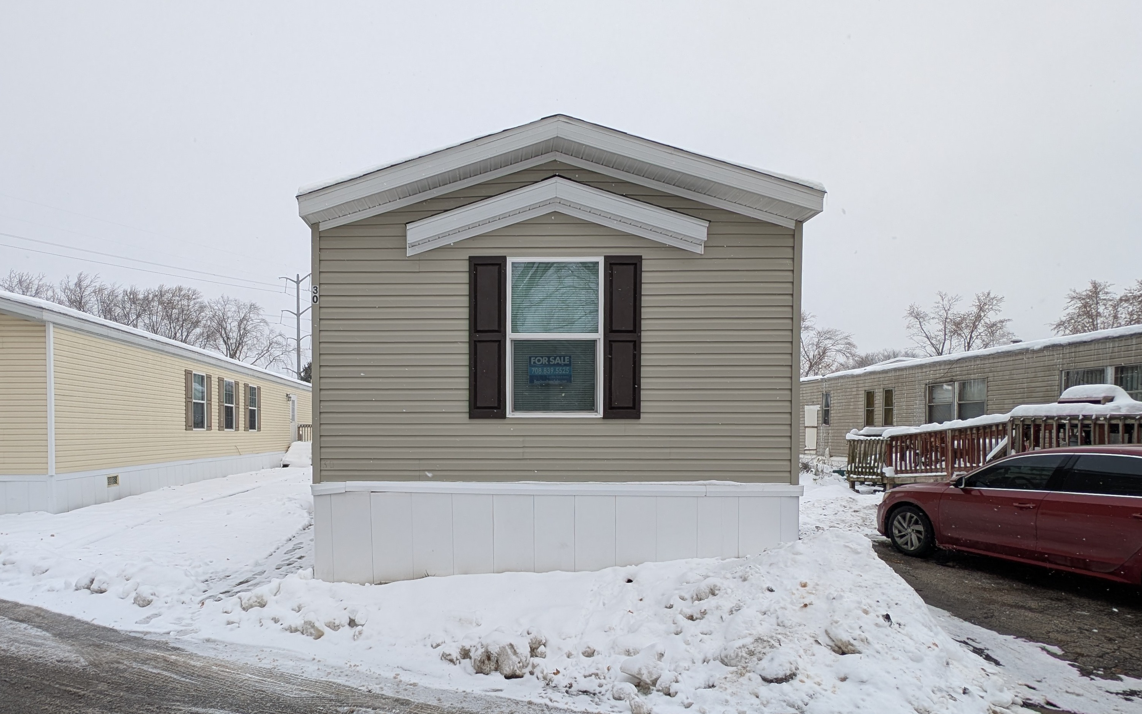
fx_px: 405
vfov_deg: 82.8
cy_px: 370
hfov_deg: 109.3
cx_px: 582
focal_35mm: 13
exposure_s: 1/706
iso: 52
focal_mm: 2.23
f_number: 1.95
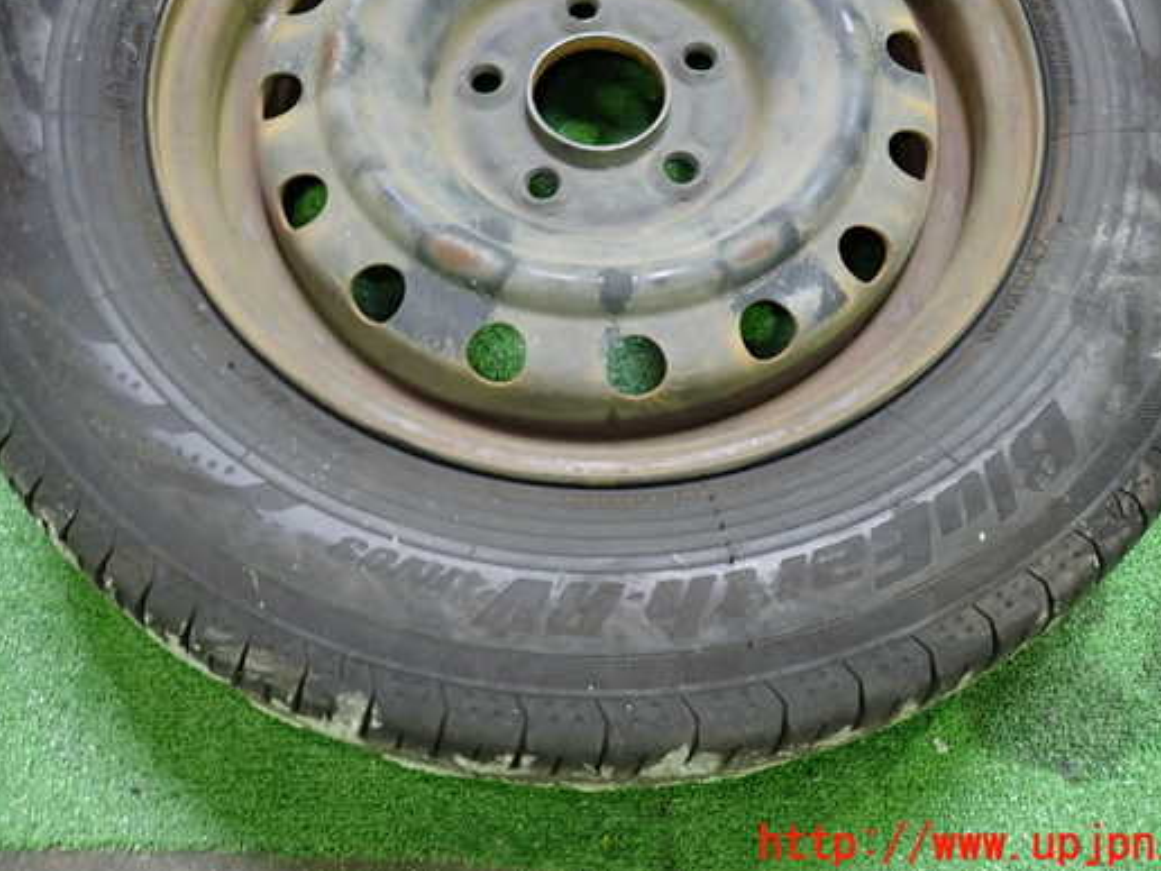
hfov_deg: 61.6
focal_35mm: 29
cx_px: 593
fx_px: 973
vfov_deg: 48.1
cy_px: 368
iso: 400
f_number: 2
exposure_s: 1/30
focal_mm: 4.5
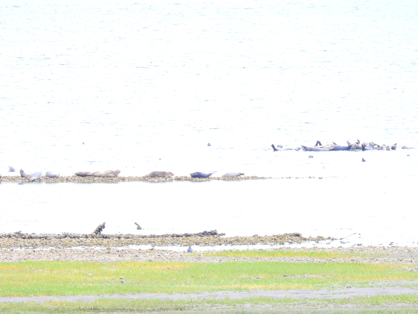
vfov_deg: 1.5
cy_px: 157
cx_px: 209
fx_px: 12075
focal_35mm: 1000
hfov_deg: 2.0
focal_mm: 178
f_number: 8
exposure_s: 1/50
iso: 100
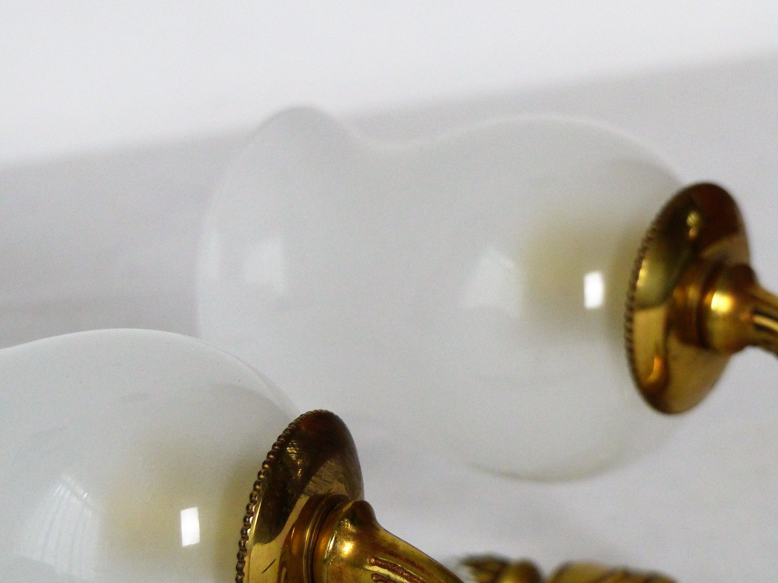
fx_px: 5551
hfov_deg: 8.0
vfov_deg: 6.0
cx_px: 389
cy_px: 292
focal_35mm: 247
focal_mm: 40.4
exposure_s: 1/80
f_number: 2.8
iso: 400
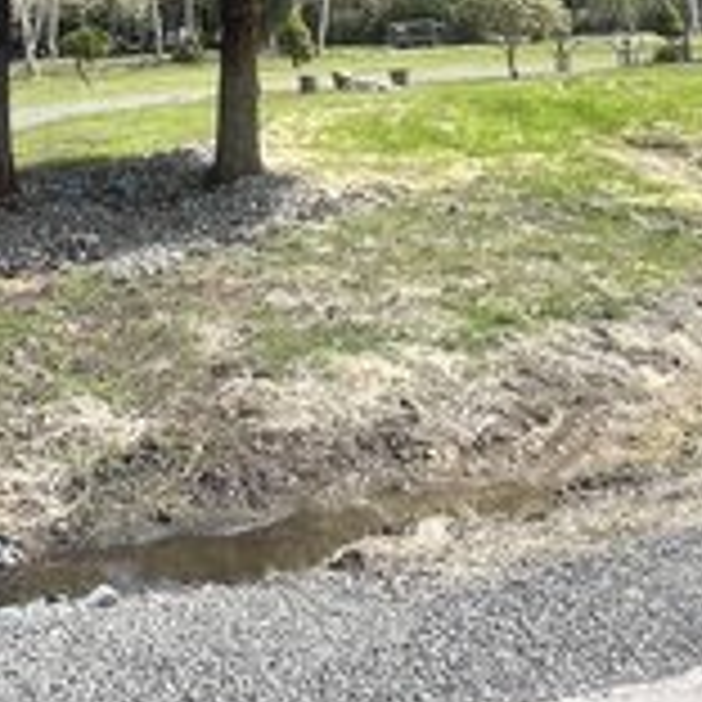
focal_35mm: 47
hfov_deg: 35.3
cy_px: -112
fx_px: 1078
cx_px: 180
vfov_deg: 31.1
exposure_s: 1/544
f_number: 1.8
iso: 32
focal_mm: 1.57
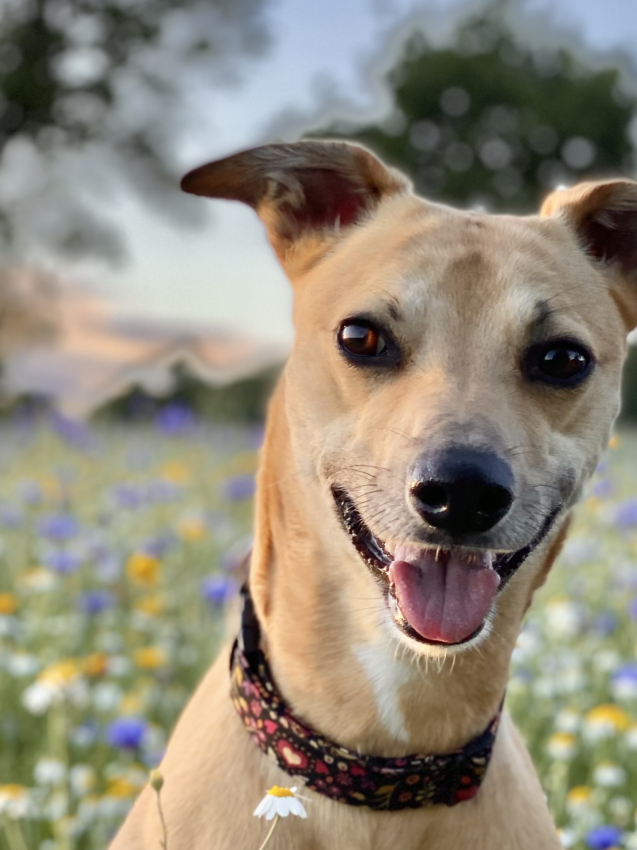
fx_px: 2061
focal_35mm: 84
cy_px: 605
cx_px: 441
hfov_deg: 17.5
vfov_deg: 23.1
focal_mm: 6
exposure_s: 1/158
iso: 20
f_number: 2
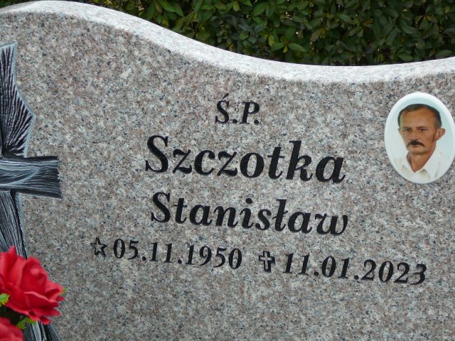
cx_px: 228
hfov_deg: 27.4
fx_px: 933
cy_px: 170
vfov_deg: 20.7
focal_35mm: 71
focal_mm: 10.5
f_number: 3.7
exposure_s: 1/80
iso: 80
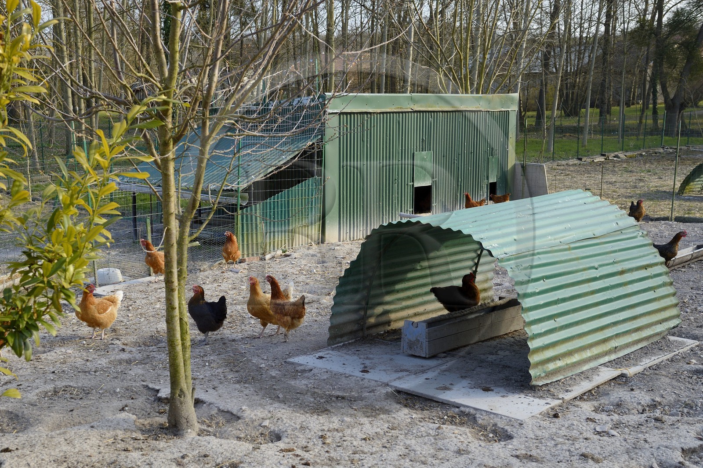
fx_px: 742
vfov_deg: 35.0
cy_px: 234
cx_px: 352
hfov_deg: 50.7
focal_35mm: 38
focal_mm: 38
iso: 200
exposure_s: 1/250
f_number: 6.3
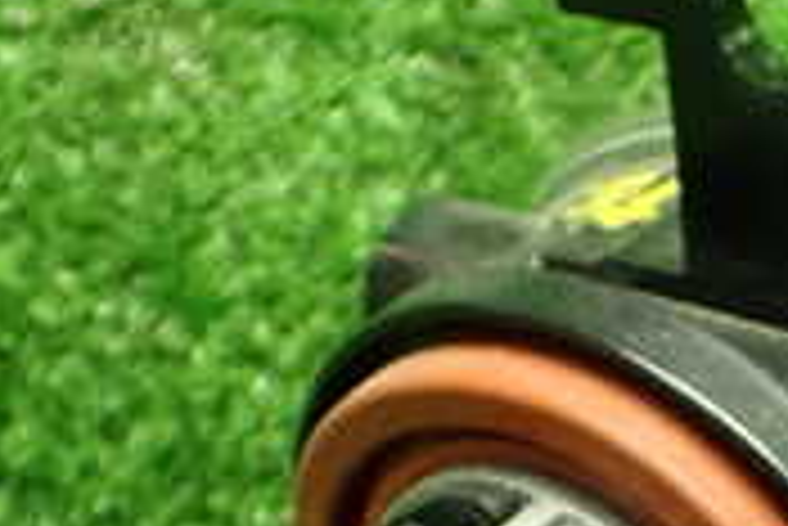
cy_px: 661
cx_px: 802
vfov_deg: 12.5
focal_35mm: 107
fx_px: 2344
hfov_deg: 18.5
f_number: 2.3
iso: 800
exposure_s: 1/60
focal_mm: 5.4
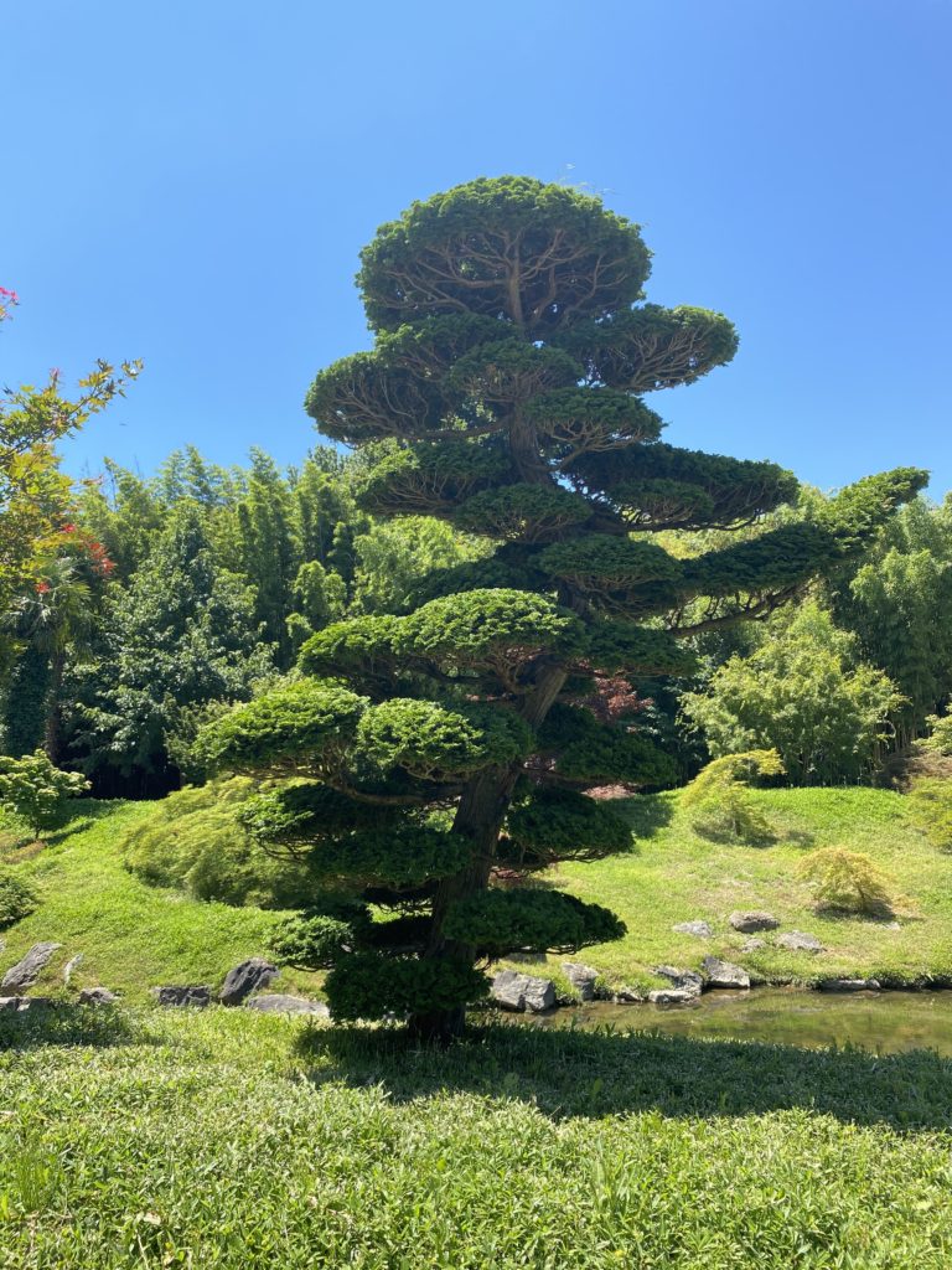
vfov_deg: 67.3
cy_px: 635
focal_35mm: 26
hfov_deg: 53.1
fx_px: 953
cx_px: 476
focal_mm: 4.25
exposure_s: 1/481
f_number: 1.8
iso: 32
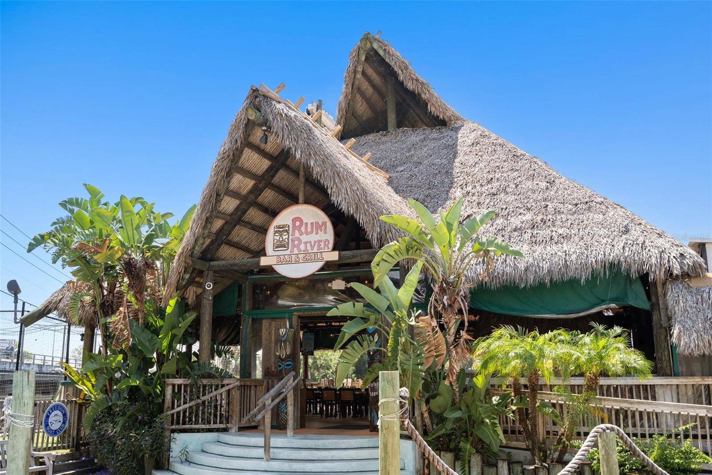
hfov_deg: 54.4
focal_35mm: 35
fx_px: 692
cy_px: 238
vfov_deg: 37.8
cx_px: 356
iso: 320
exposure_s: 1/320
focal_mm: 35
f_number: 8
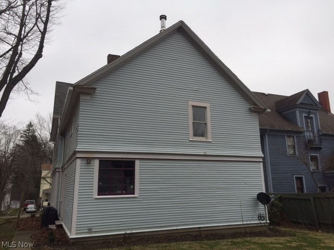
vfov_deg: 48.2
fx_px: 280
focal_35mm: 29
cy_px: 125
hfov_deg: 61.7
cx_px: 167
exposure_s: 1/247
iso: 32
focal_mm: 4.15
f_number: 2.2
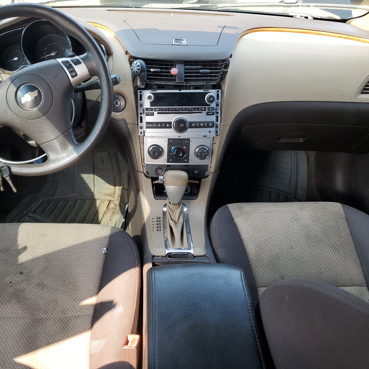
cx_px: 163
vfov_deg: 52.5
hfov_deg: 52.4
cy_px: 184
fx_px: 374
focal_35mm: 31
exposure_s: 1/179
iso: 50
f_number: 1.5
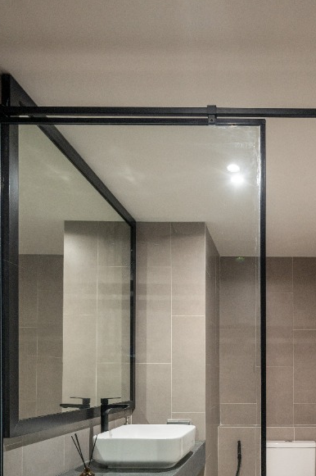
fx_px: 409
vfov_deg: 57.0
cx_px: 242
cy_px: 362
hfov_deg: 40.9
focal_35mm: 31
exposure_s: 1/30
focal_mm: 18
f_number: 5.6
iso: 320
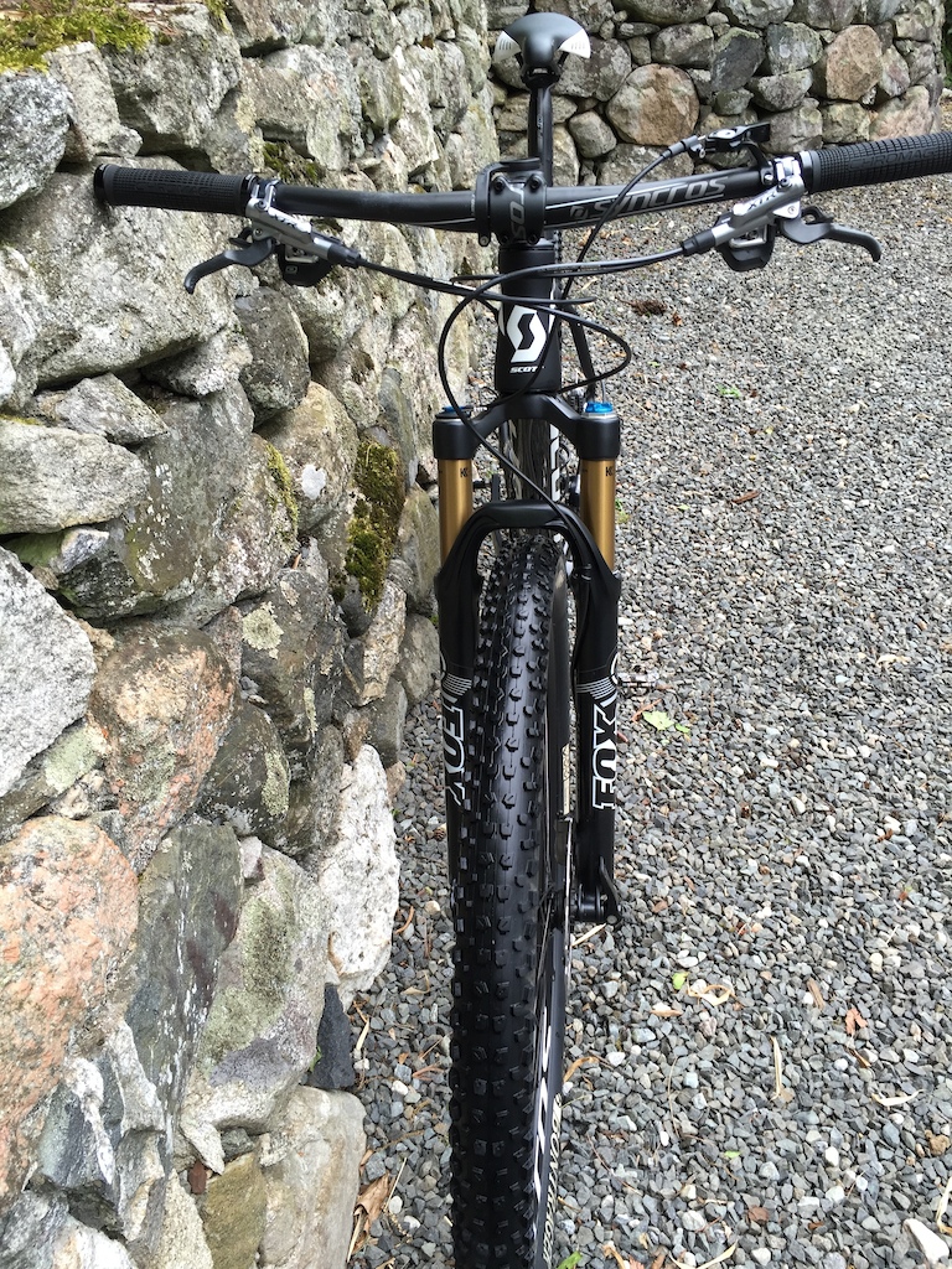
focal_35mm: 29
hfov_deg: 48.2
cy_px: 634
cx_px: 476
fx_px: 1063
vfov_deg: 61.7
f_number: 2.2
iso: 32
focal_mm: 4.15
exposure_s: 1/60
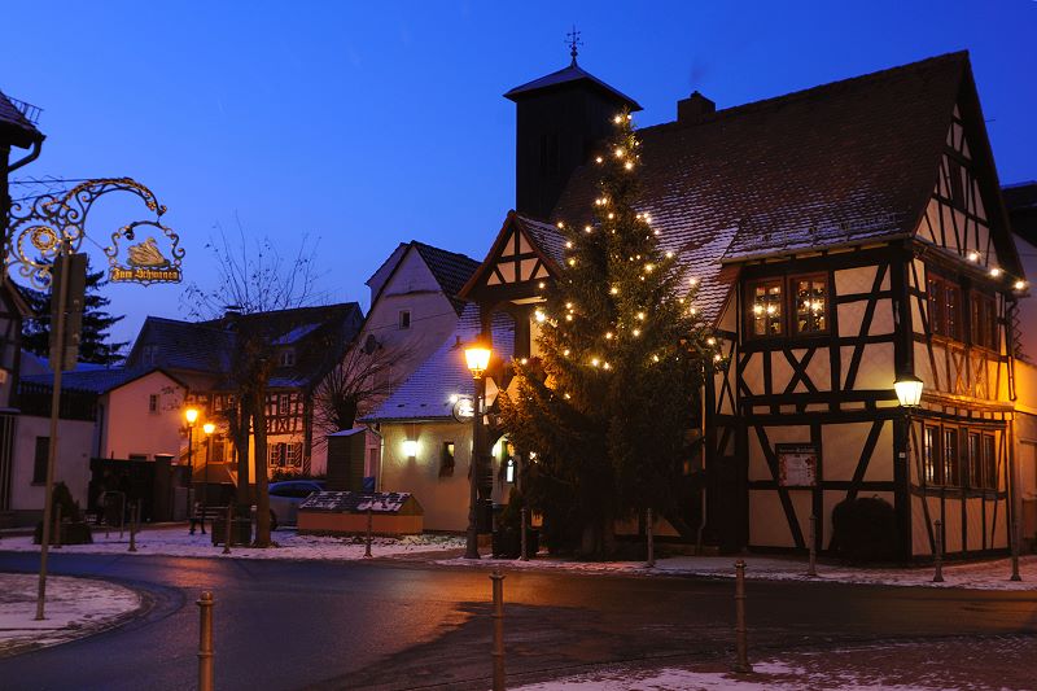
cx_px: 518
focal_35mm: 36
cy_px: 346
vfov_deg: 36.9
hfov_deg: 53.1
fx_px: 1037
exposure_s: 1
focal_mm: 24
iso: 200
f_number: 8
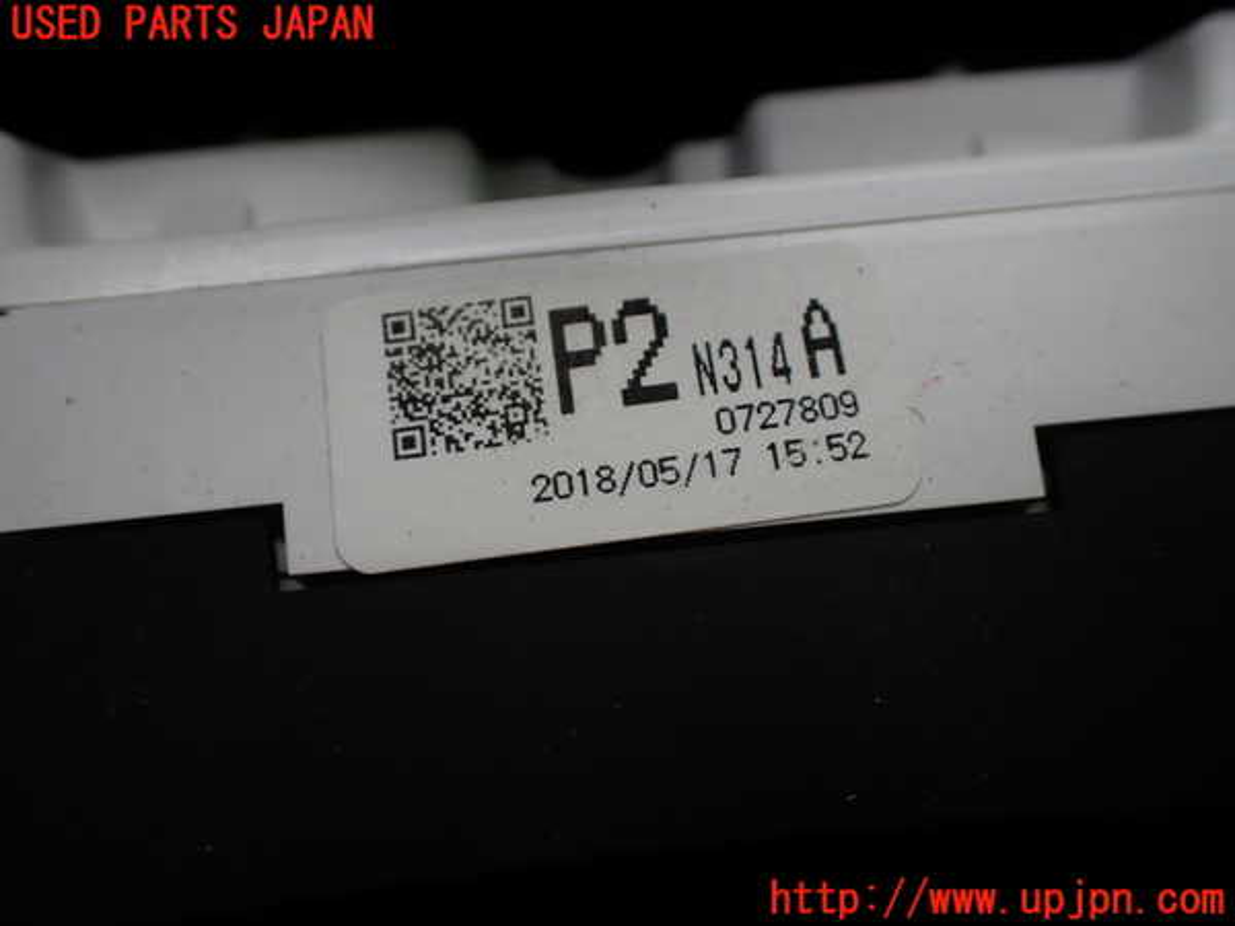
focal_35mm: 30
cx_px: 618
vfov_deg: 46.8
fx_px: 1070
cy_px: 463
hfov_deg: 60.0
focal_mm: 5.4
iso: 100
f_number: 2.3
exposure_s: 1/125
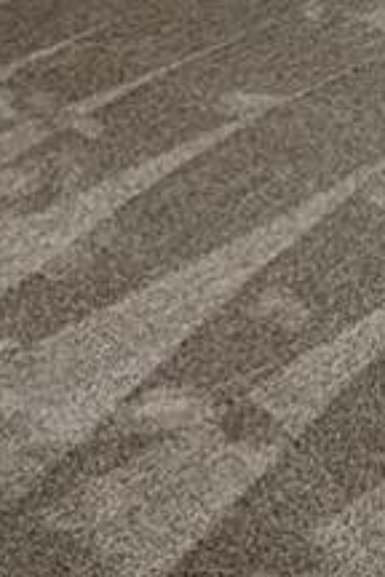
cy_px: -433
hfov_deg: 13.4
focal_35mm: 101
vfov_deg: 17.0
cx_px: 360
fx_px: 1620
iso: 50
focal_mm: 2.22
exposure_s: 1/261
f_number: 2.2
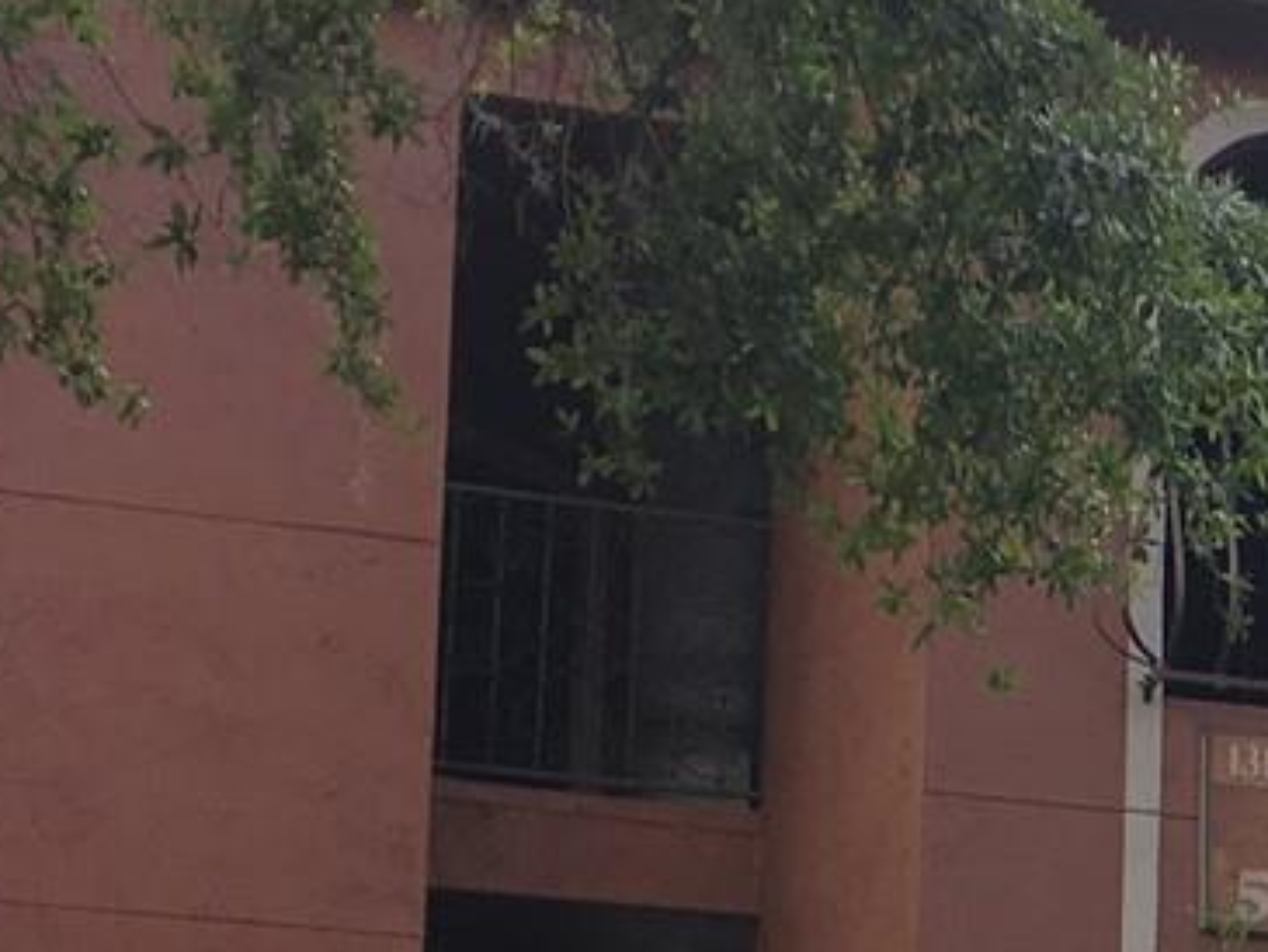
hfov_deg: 14.0
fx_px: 4654
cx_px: 2171
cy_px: 1181
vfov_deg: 11.4
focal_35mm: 127
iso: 25
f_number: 2.2
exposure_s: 1/818
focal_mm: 4.15
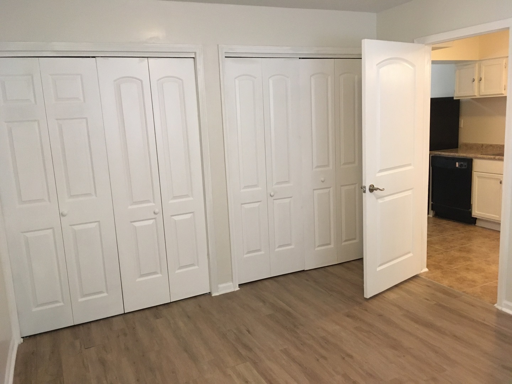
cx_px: 256
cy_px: 192
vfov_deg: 48.2
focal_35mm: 29
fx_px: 429
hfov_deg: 61.7
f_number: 2.2
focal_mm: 4.15
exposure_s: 1/30
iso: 200
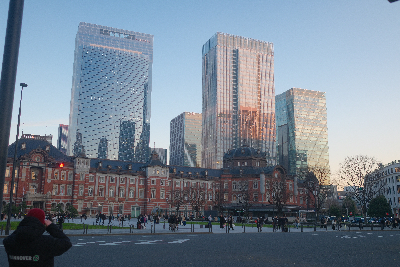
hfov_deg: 54.4
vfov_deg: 37.9
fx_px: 389
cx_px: 200
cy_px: 134
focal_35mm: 35
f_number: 3.2
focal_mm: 23
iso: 400
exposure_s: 1/250
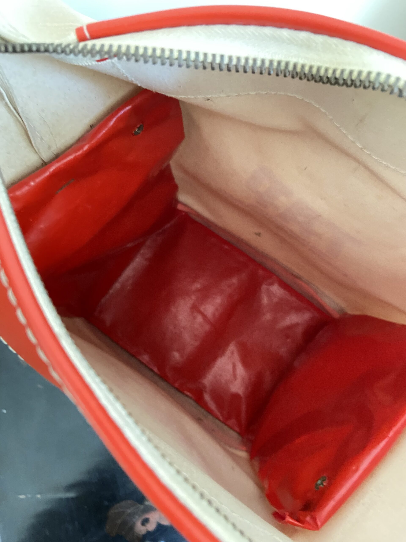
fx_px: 407
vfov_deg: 67.3
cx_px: 203
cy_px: 271
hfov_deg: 53.1
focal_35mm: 26
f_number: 1.8
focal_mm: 4.25
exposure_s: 1/30
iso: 1000
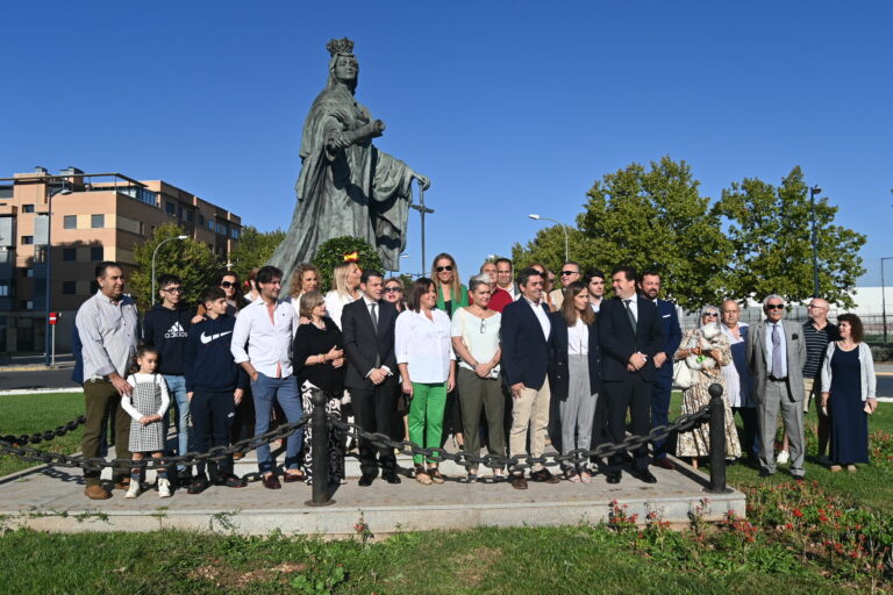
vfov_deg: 47.9
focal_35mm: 27
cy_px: 298
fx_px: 670
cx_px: 446
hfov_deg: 67.4
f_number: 8
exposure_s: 1/500
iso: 100
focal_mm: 18
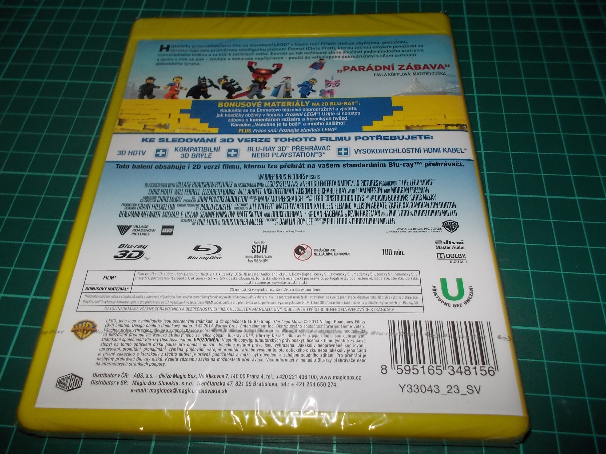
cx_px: 303
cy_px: 227
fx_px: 508
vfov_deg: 48.2
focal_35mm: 29
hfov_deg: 61.7
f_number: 3.3
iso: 200
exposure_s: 1/30
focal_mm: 4.1
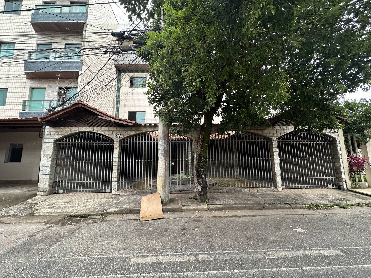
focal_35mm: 14
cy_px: 139
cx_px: 186
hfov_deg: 102.1
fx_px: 150
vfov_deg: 85.7
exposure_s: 1/99
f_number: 2.2
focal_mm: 2.22
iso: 125
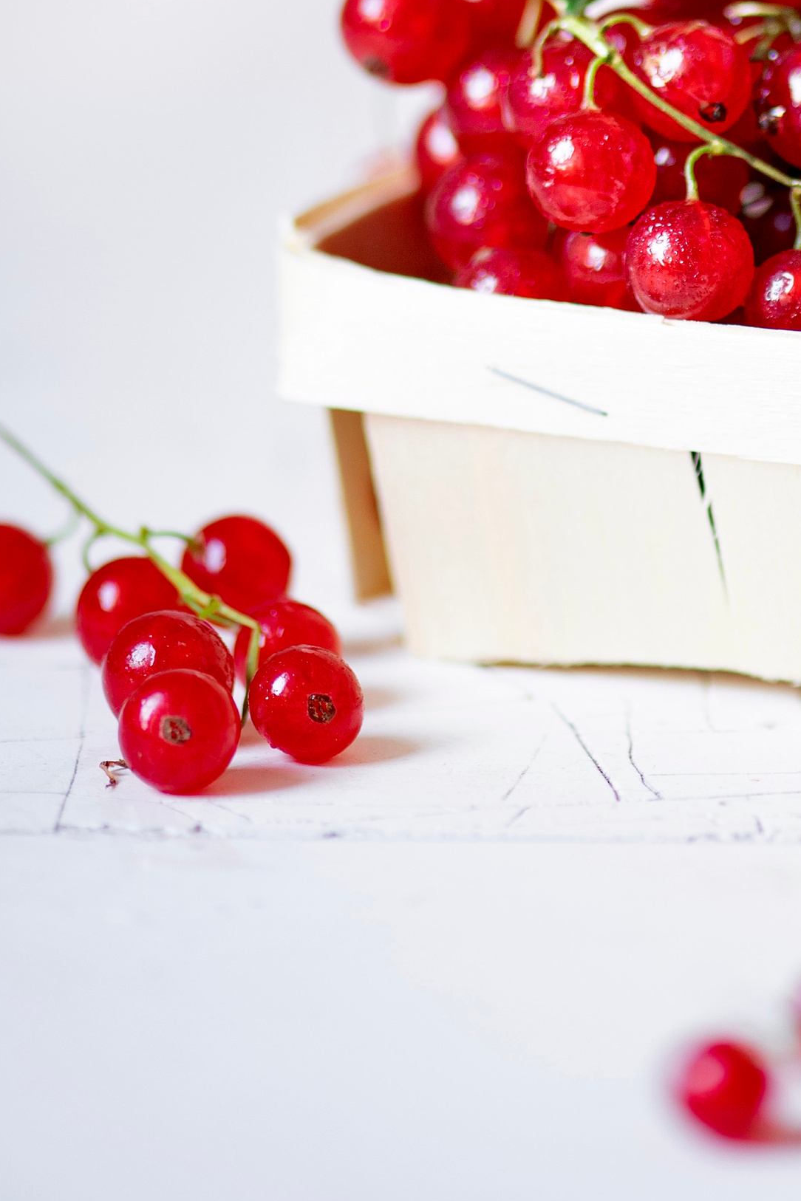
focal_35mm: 248
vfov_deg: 8.3
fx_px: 8276
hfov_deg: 5.5
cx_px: 740
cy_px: 74
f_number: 3
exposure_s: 1/5
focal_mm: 105
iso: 250
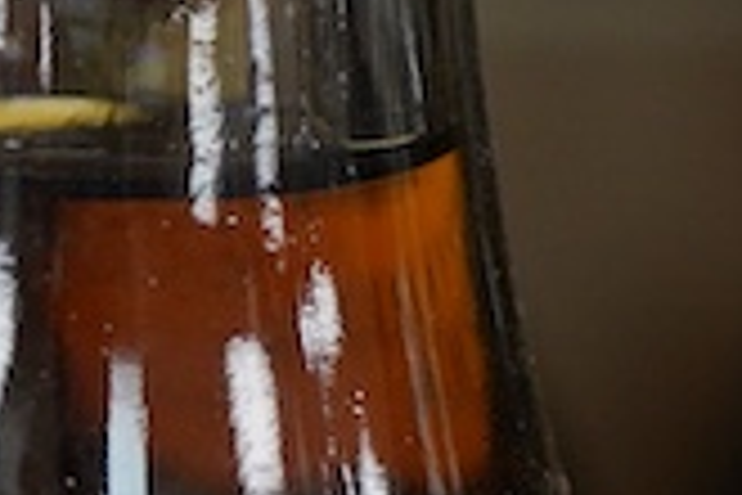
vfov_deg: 5.6
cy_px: 603
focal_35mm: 246
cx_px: 265
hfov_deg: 8.4
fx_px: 5070
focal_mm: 30
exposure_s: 1/125
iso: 800
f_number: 4.5
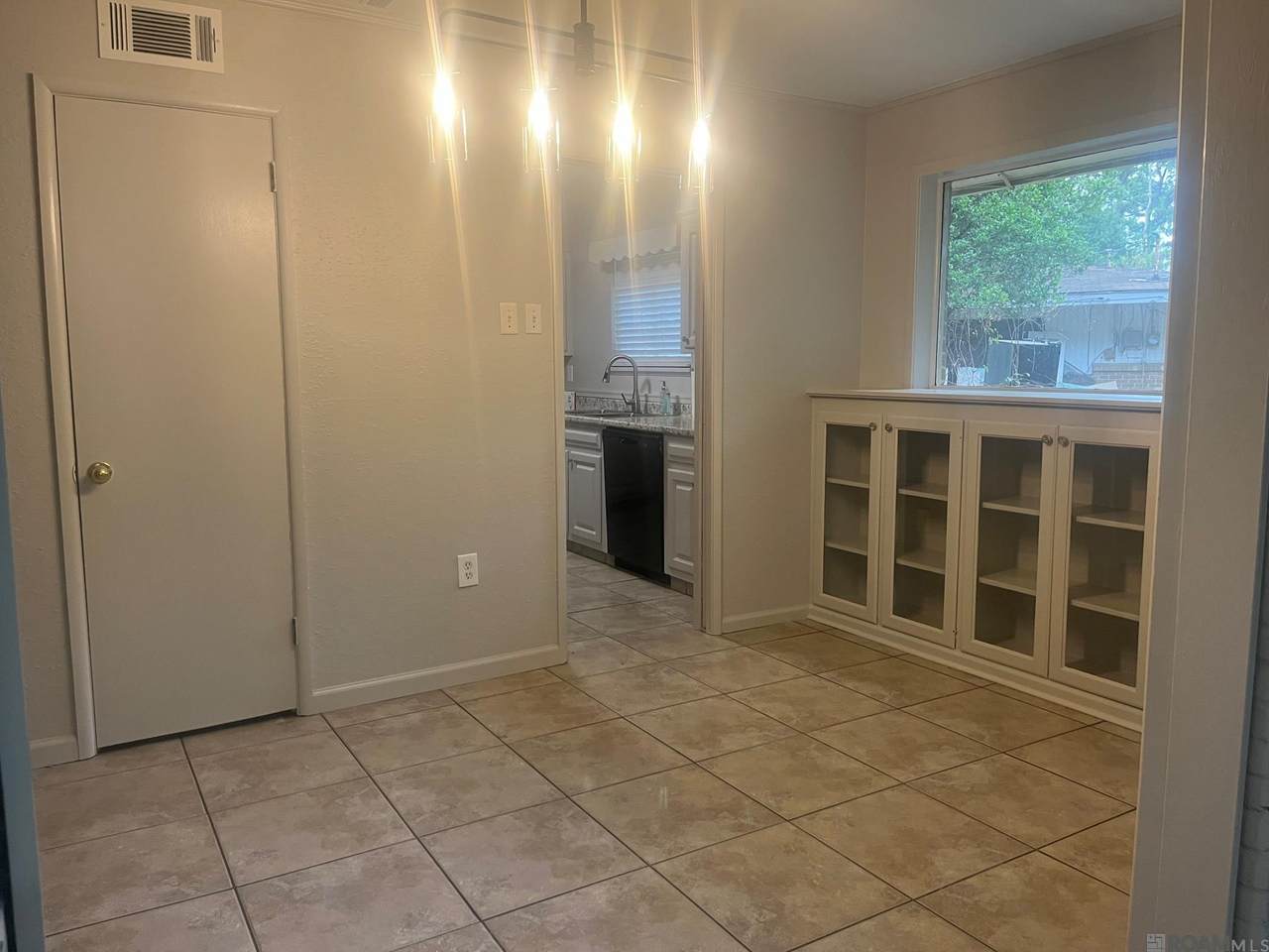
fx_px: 953
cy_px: 476
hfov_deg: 67.3
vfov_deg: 53.1
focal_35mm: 26
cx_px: 634
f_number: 1.6
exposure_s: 1/60
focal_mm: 5.1
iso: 100
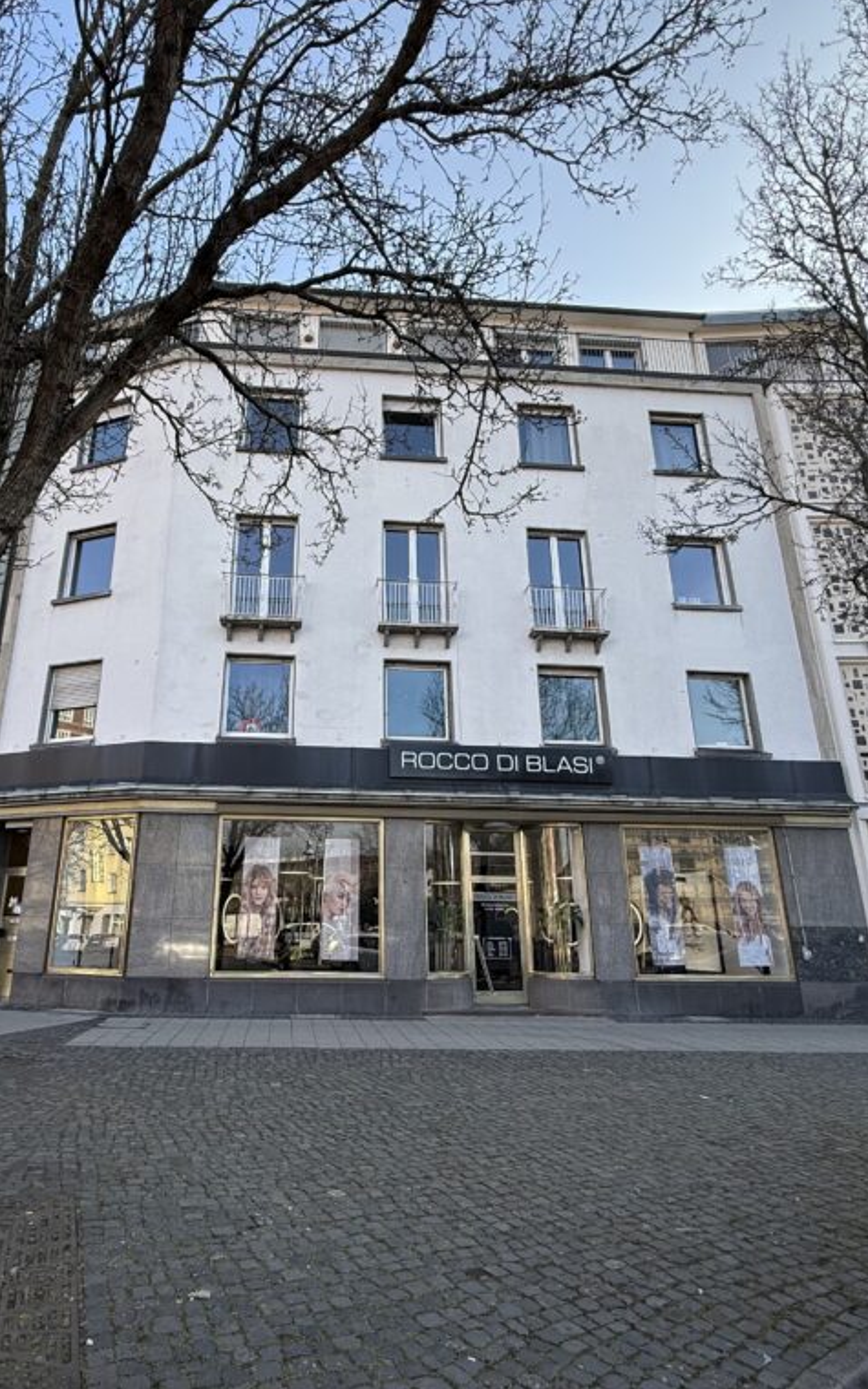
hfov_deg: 59.2
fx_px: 757
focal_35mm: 20
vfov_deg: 85.1
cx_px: 349
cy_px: 689
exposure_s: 1/365
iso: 50
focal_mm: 2.22
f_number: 2.2
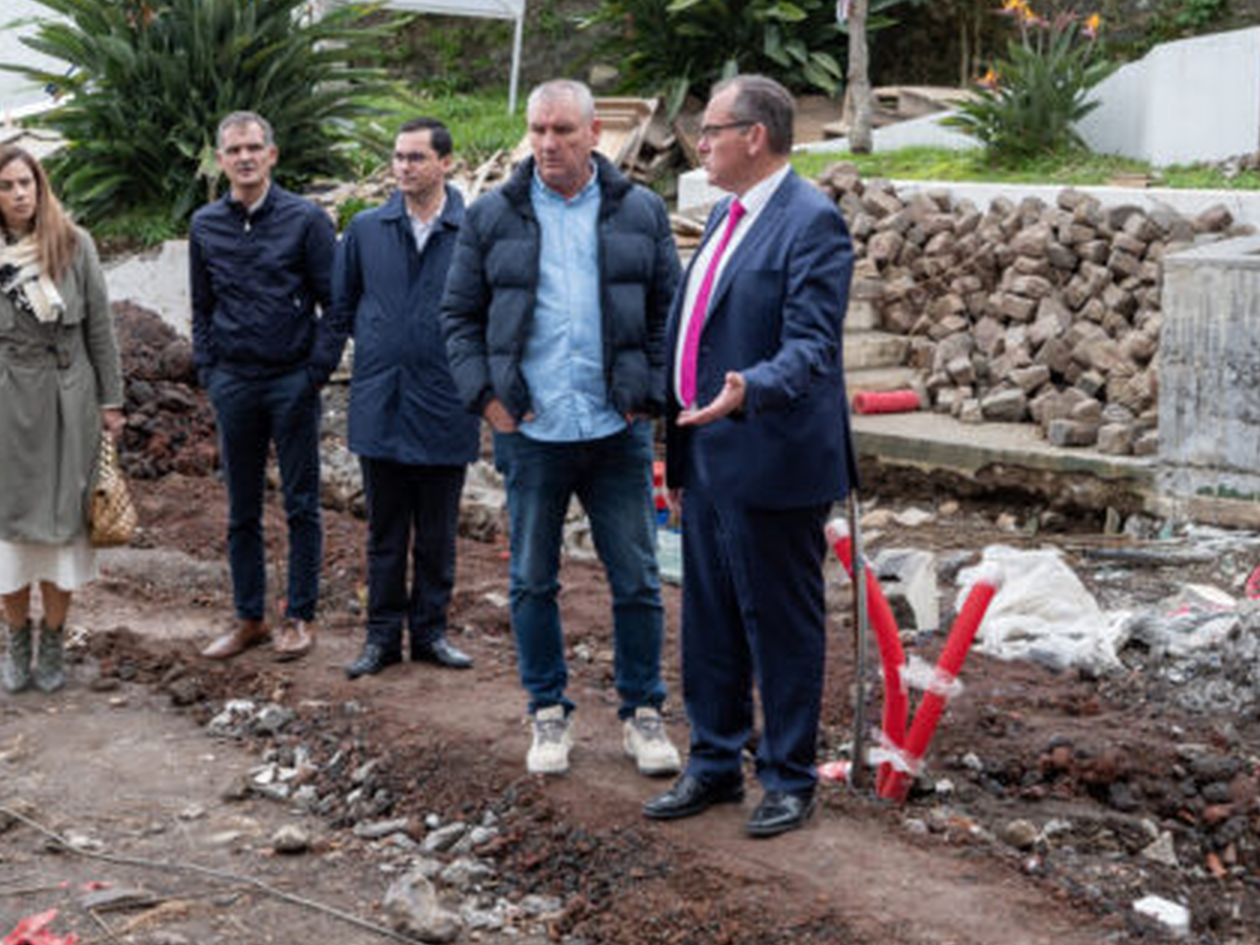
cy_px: 414
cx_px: 546
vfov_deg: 24.0
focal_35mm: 61
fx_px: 2220
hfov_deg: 31.6
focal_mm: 25
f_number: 4
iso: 200
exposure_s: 1/160
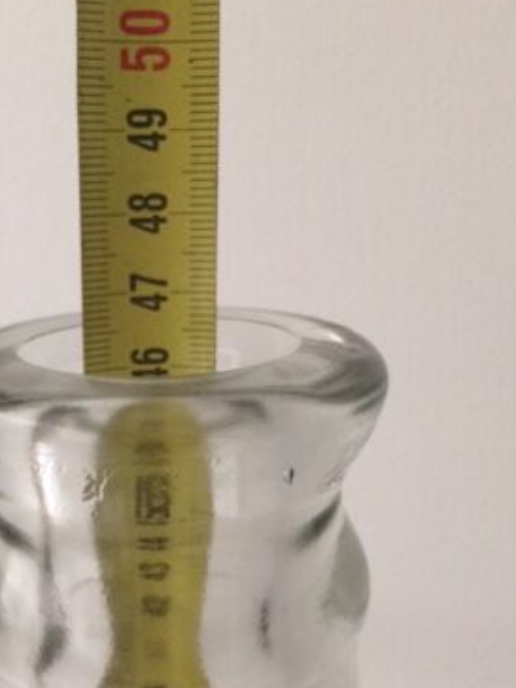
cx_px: 117
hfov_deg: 28.1
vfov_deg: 36.2
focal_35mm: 51
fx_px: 1014
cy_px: 552
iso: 250
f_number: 2.2
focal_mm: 4.15
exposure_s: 1/33
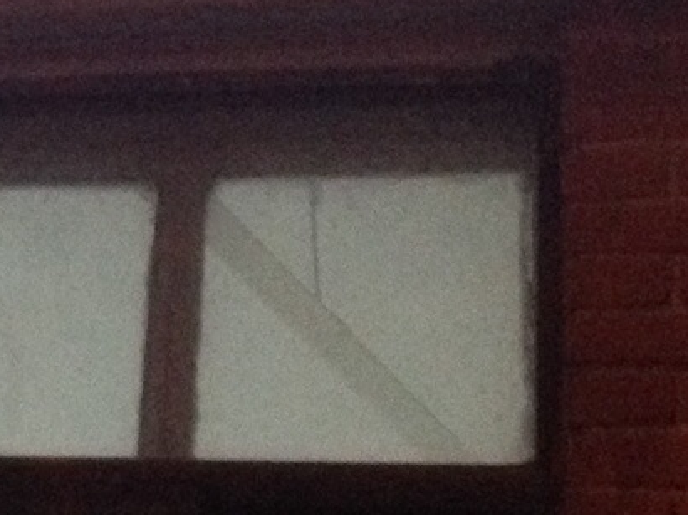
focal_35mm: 175
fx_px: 3476
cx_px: -383
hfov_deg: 10.8
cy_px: -235
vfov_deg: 8.3
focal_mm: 4.28
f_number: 2.4
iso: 320
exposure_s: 1/20
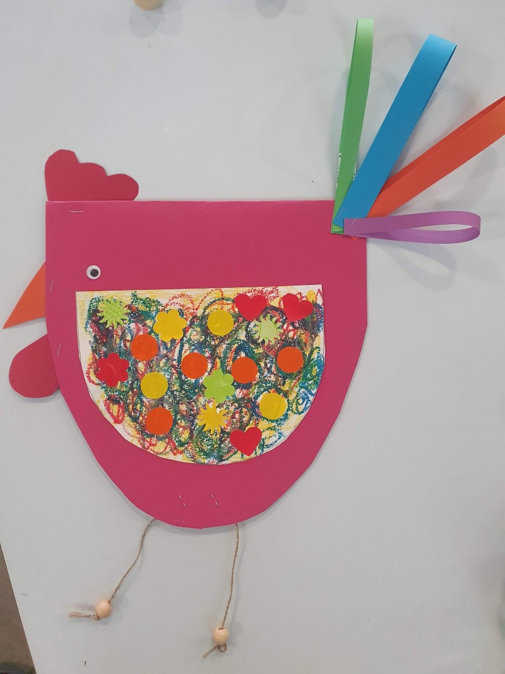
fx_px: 506
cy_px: 337
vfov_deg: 67.3
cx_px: 252
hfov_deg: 53.1
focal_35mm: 26
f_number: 2.4
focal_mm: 4.32
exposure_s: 1/50
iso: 500
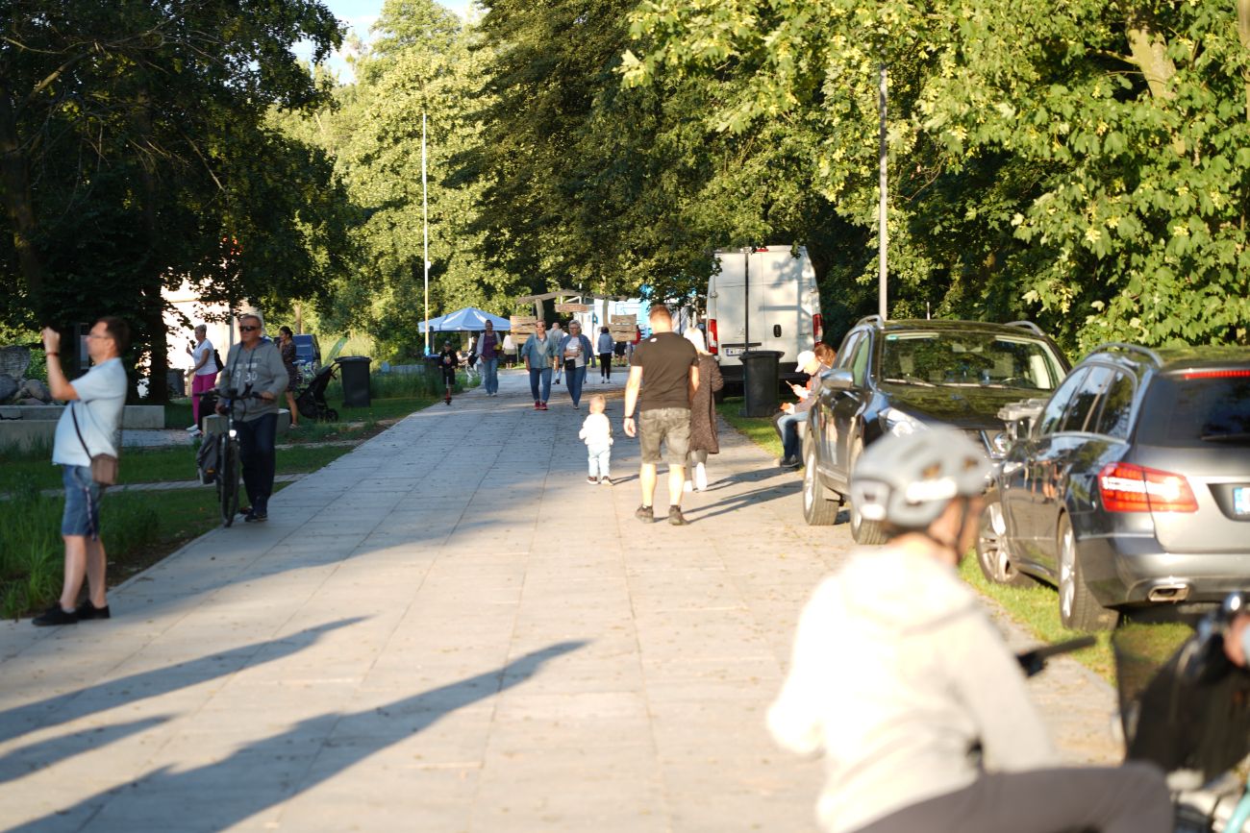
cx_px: 625
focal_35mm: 105
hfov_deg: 19.5
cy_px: 416
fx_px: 3646
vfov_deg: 13.0
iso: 80
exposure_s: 1/100
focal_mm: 105
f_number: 4.5
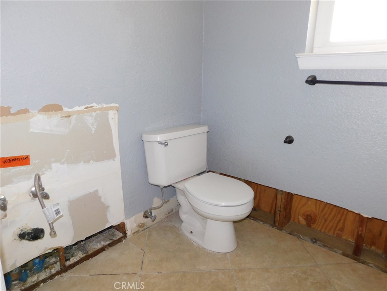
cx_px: 194
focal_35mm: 23
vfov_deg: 58.9
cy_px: 146
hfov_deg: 73.9
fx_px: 257
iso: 200
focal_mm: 4
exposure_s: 1/30
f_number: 3
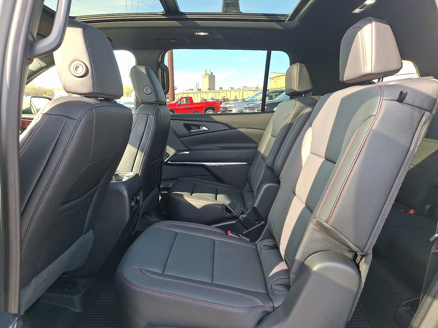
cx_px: 219
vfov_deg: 54.9
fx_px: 316
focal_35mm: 25
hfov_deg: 69.4
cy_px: 164
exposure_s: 1/123
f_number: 1.8
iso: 30
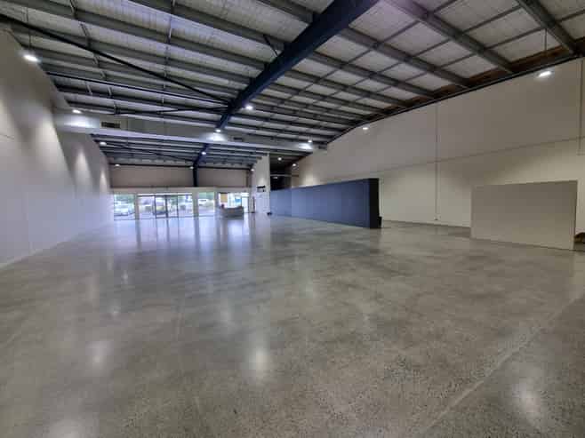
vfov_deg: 89.9
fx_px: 220
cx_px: 292
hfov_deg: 106.2
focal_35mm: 13
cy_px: 219
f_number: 2.2
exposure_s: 1/100
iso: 80
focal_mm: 2.2
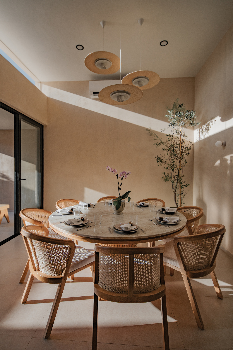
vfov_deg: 93.3
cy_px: 175
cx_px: 116
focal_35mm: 17
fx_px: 165
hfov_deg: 70.4
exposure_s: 1/800
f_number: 4
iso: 80
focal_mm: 17
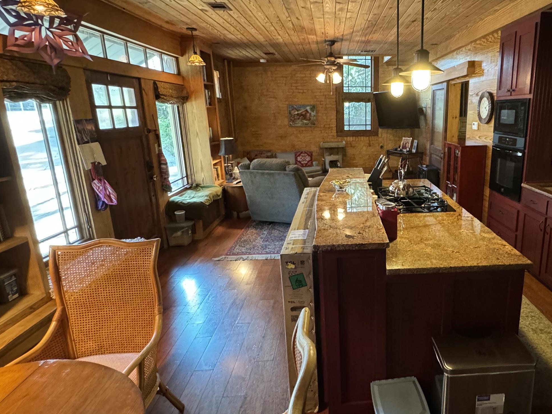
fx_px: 351
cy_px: 193
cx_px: 364
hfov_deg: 74.2
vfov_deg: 61.0
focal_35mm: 22
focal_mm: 2.22
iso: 1250
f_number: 2.2
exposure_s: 1/60
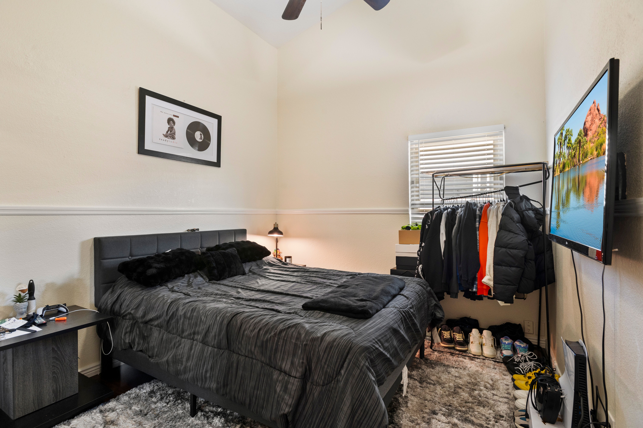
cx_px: 322
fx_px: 303
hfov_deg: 93.3
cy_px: 214
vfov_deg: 70.4
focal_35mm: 17
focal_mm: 17
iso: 800
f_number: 8
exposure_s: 1/2.5
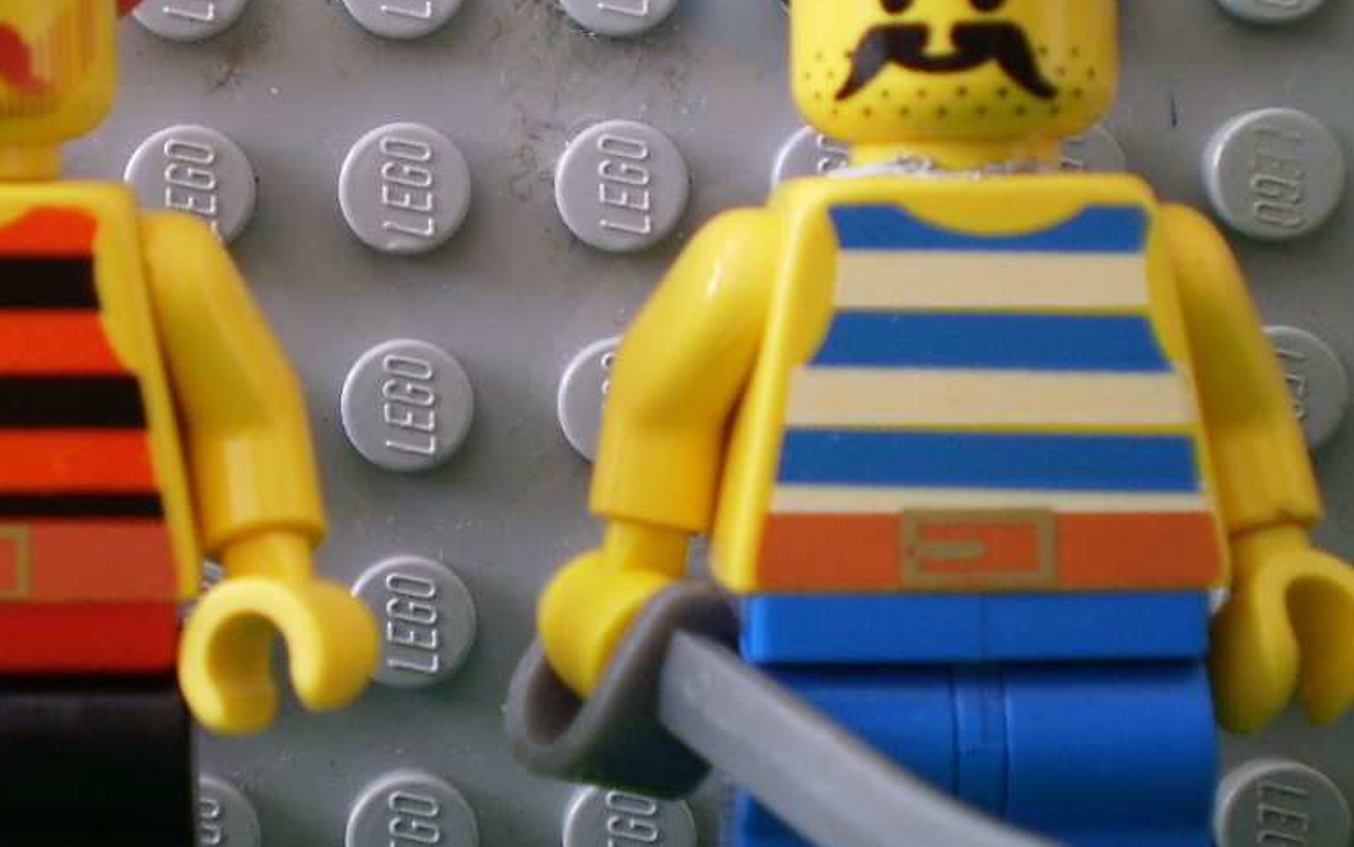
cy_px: 282
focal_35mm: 92
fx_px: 3395
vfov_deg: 14.2
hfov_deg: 22.4
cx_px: 401
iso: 125
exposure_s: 1/20
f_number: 3.5
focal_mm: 7.4
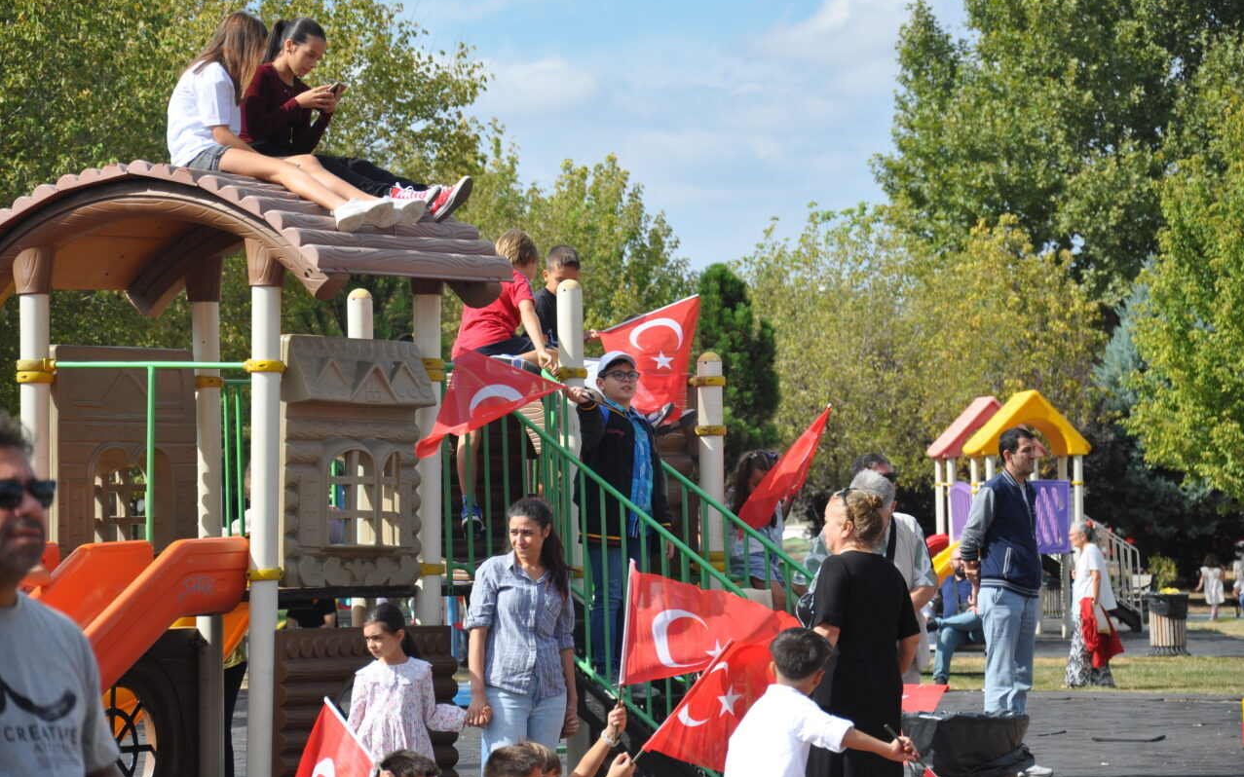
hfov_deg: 13.9
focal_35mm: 150
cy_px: 370
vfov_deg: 8.7
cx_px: 622
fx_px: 5085
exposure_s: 1/640
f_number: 6.3
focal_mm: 98
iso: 200
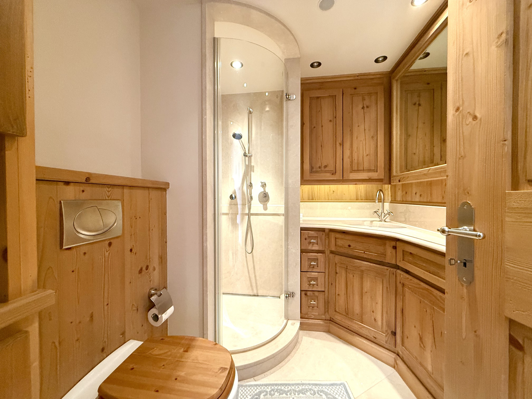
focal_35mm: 14
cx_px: 266
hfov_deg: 102.1
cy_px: 200
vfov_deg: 85.7
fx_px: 215
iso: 400
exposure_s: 1/50
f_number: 2.2
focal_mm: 2.22
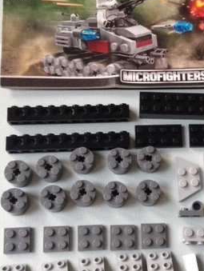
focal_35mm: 66
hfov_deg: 22.0
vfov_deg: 29.3
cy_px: 161
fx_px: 518
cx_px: 160
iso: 200
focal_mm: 4.28
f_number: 2.4
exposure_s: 1/20
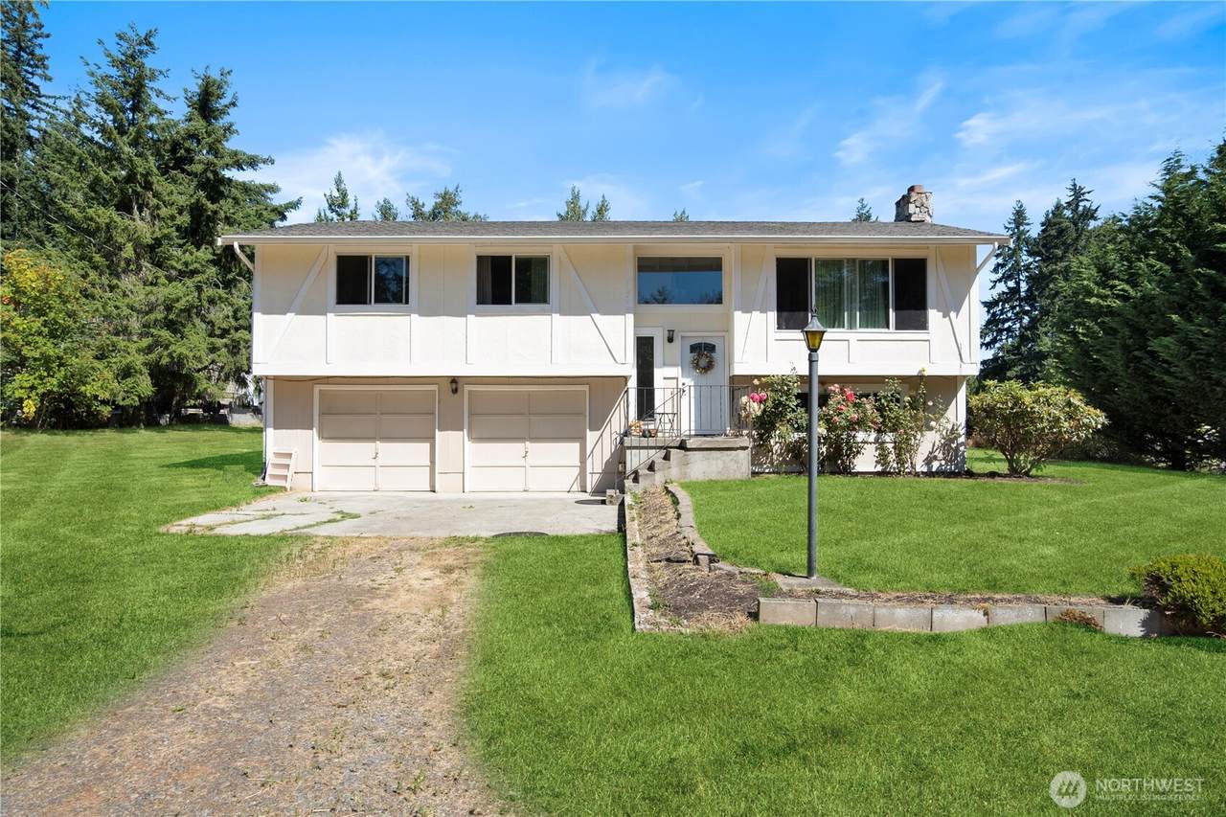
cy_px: 408
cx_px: 613
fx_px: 783
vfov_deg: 55.1
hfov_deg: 76.1
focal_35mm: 23
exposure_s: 1/100
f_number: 8
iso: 160
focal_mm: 15
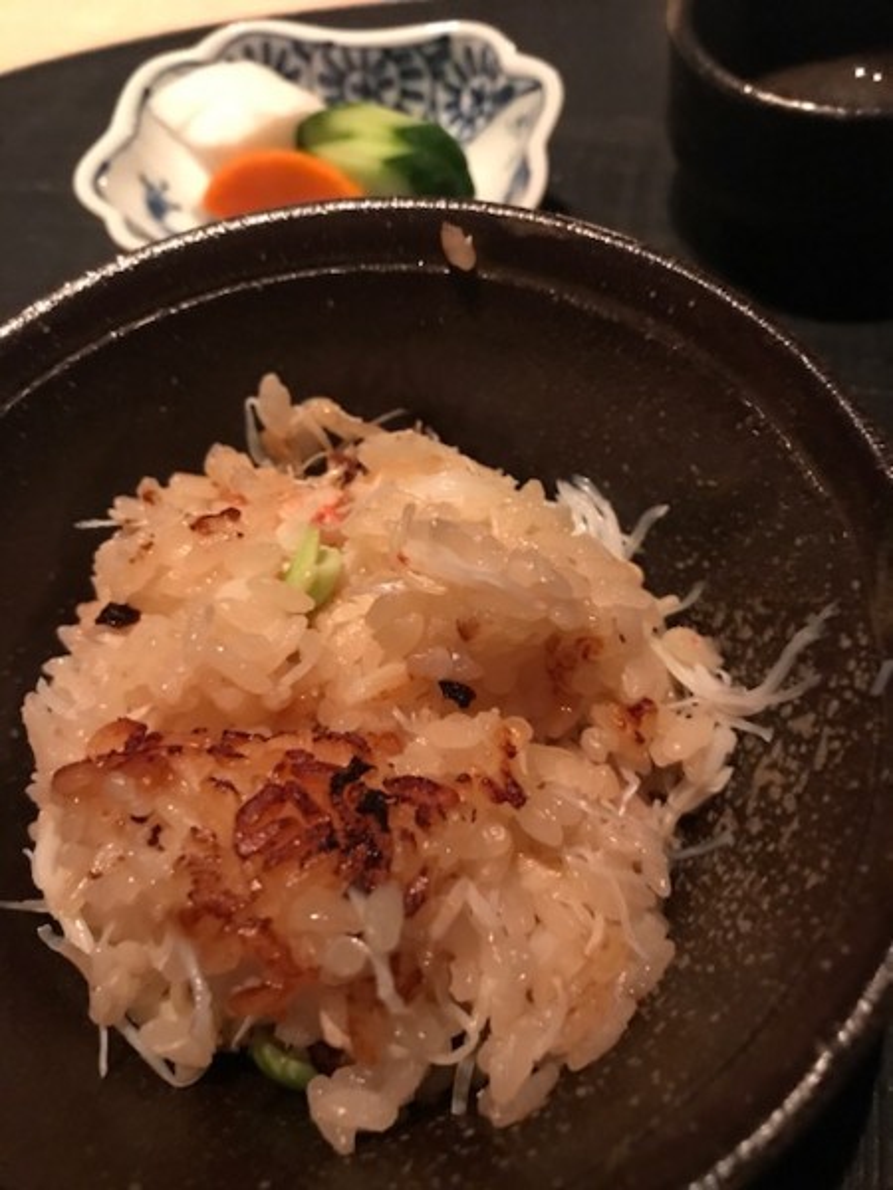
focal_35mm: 28
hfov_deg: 49.7
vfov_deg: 63.4
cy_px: 595
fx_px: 963
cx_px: 446
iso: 80
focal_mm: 3.99
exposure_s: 1/5
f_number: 1.8
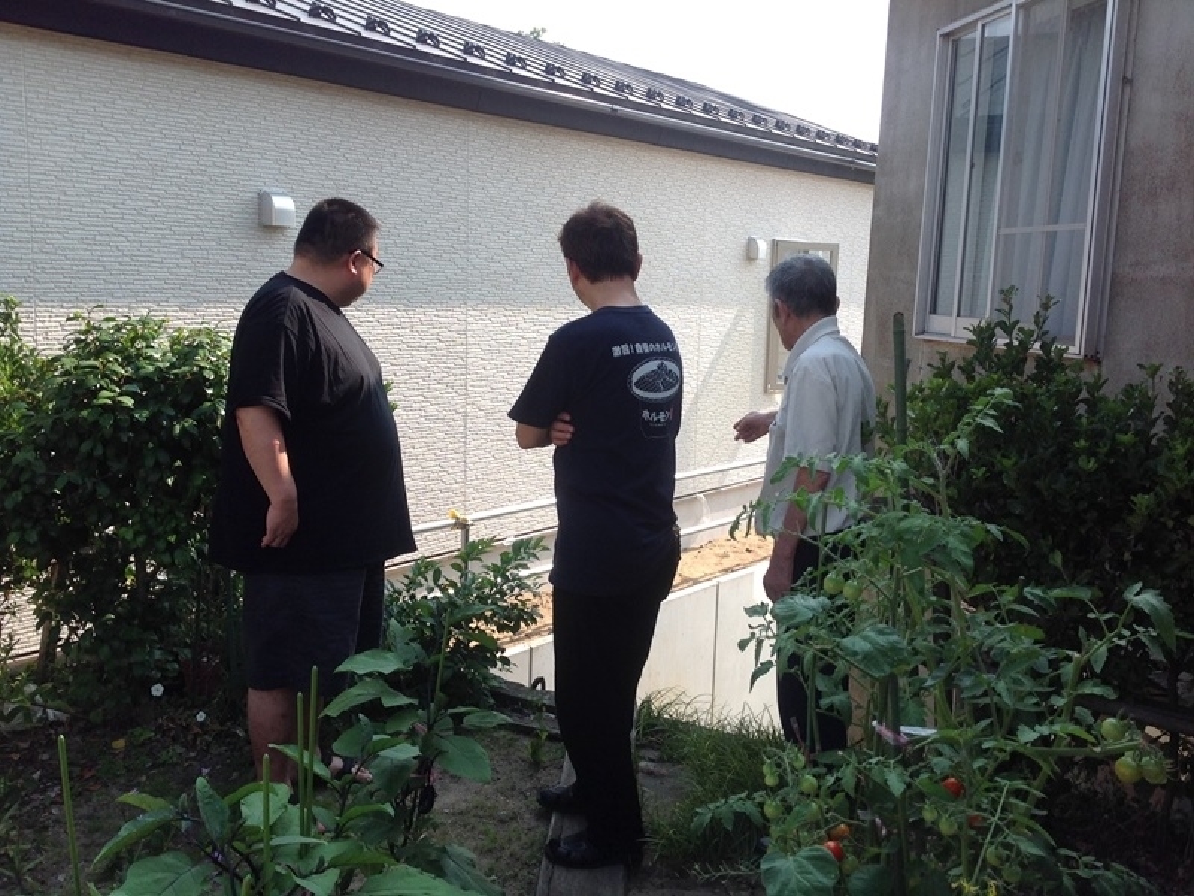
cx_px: 597
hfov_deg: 52.6
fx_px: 1207
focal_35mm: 35
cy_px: 448
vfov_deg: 40.7
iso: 50
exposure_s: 1/687
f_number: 2.4
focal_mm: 4.3
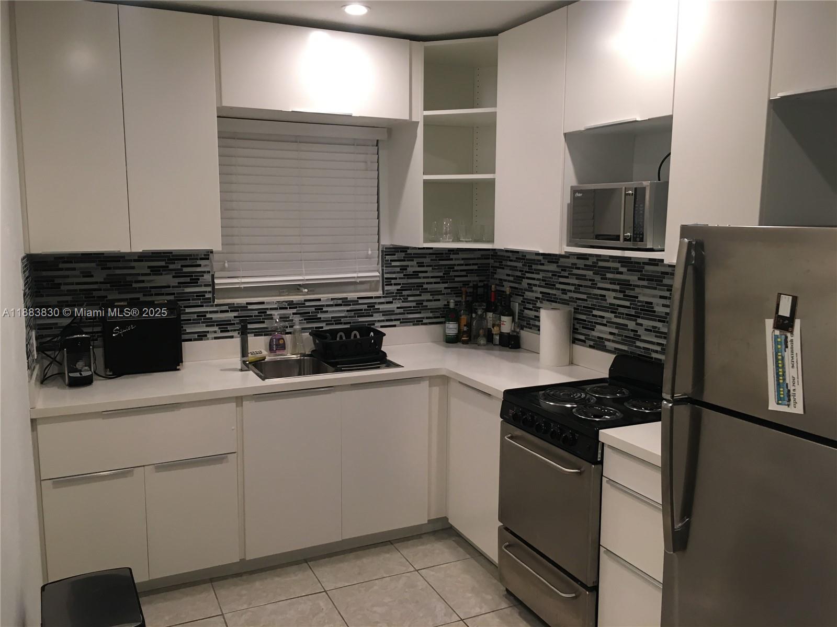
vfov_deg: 48.2
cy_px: 314
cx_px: 418
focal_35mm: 29
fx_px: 701
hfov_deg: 61.7
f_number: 2.2
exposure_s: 1/30
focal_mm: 4.15
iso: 64
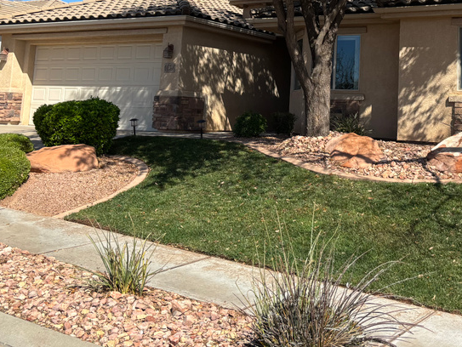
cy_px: 47
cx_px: 324
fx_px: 654
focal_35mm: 49
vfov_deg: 28.7
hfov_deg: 38.2
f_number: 1.6
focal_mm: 5.96
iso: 50
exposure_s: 1/2513
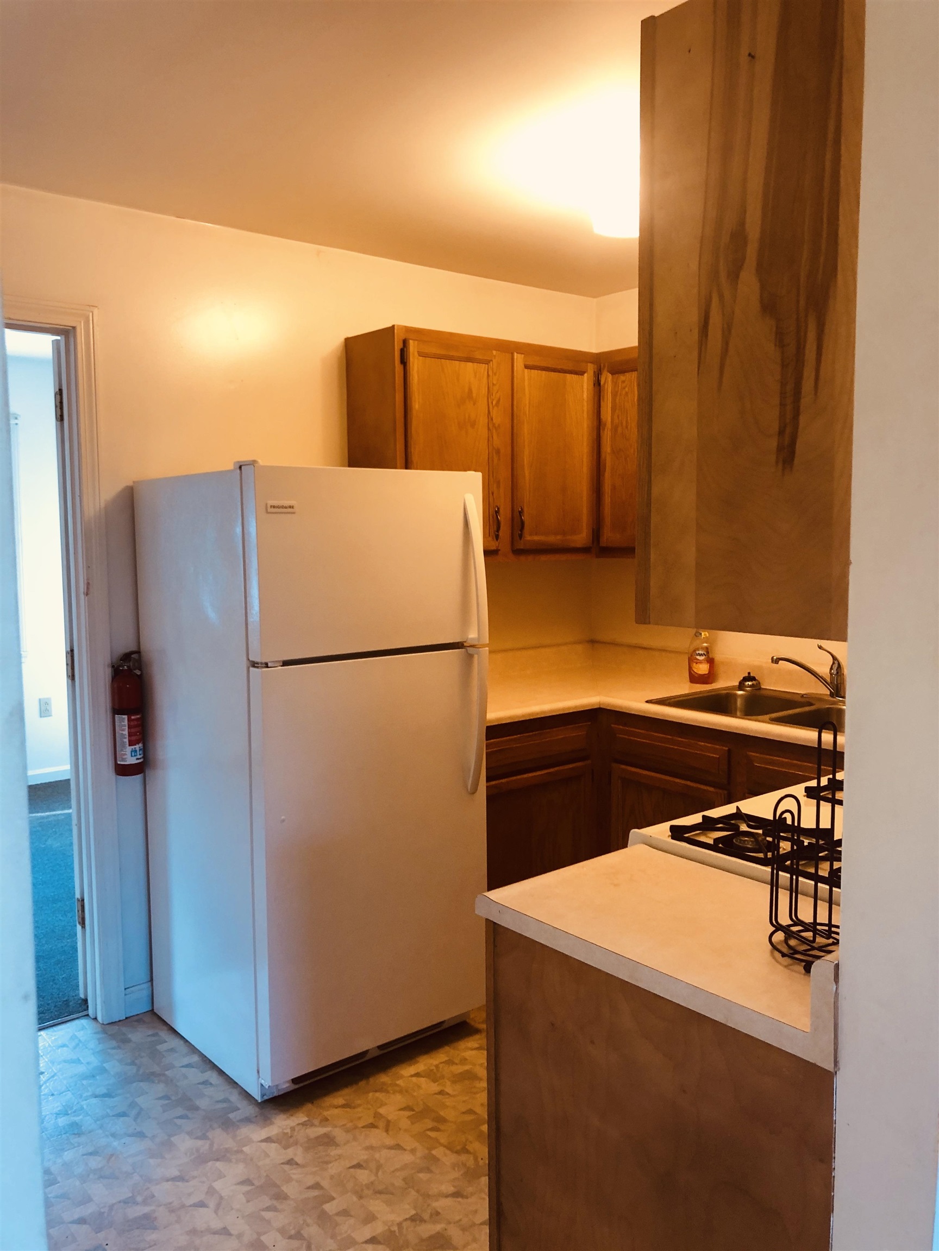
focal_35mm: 28
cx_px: 470
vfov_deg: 63.4
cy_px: 626
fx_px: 1013
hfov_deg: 49.7
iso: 40
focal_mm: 3.99
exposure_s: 1/15
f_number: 1.8
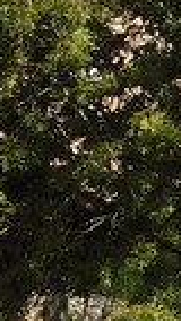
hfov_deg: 1.7
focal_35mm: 661
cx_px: 1579
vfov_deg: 3.2
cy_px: -362
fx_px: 5633
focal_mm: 56
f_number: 14
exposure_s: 1/250
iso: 200
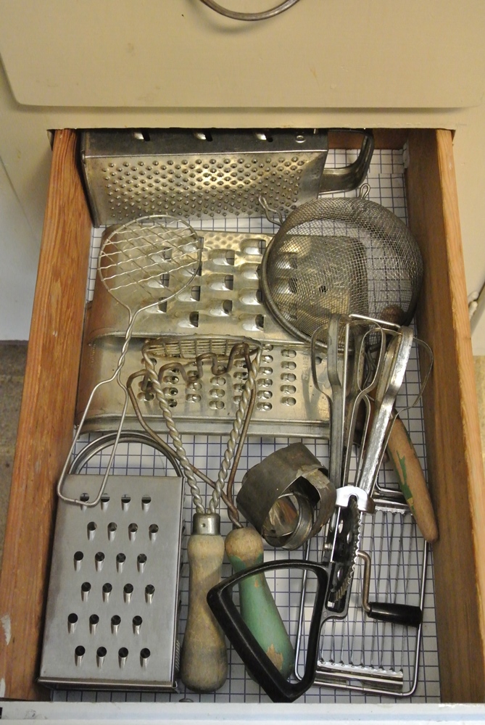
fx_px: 887
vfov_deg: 44.5
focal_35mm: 44
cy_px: 362
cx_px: 242
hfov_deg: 30.6
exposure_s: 1/30
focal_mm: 16.3
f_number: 4.2
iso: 2800
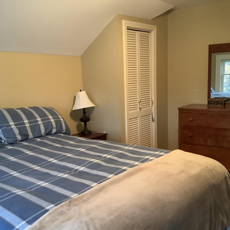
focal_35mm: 37
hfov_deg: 44.9
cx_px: 105
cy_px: 116
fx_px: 278
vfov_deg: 44.9
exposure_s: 1/30
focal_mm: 3.3
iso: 400
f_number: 2.4
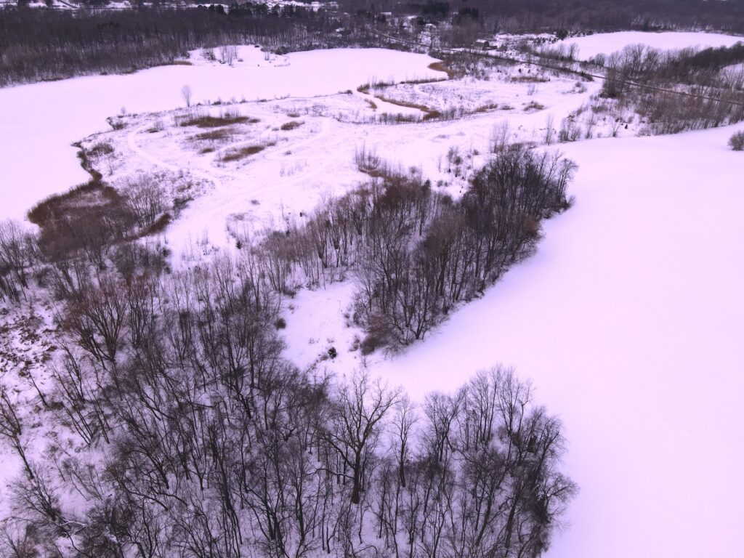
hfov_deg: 71.6
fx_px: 516
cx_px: 372
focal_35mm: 24
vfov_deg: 56.8
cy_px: 279
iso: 100
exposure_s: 1/90
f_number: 2.8
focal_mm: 4.5
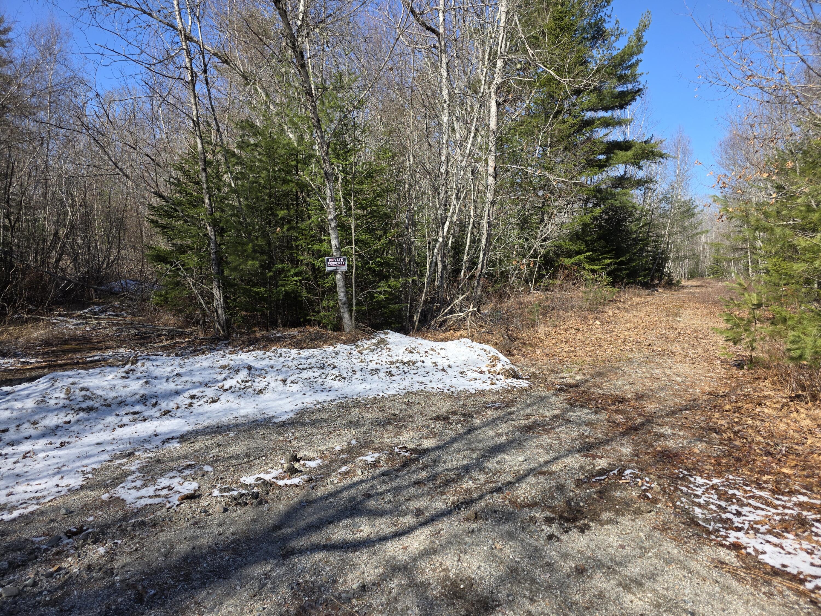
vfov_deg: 58.9
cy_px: 308
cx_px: 410
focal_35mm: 23
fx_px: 545
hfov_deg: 73.9
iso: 80
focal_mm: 6.3
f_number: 1.7
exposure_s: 1/3436
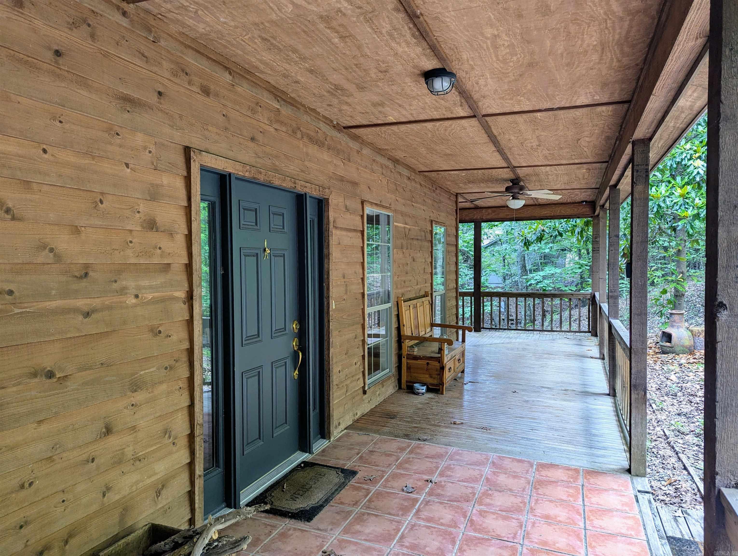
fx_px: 512
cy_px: 278
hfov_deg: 71.5
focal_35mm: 24
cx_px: 369
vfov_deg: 56.9
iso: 42
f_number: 1.85
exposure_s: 1/40.3
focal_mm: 6.81
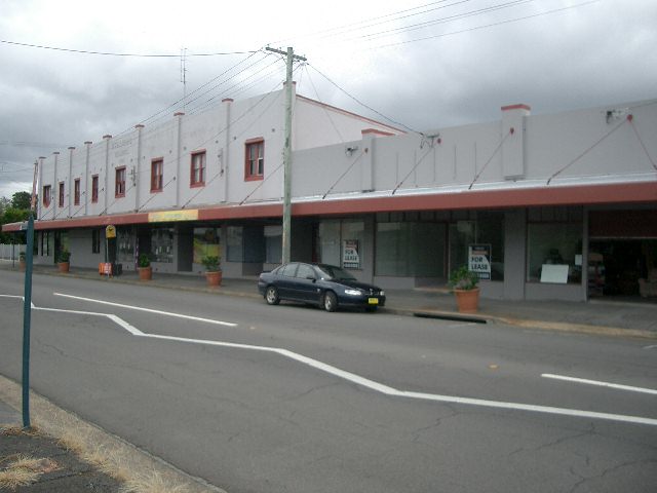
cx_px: 328
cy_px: 246
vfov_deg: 40.7
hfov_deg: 52.6
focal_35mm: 35
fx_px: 664
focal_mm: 5.8
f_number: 2.6
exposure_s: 1/800
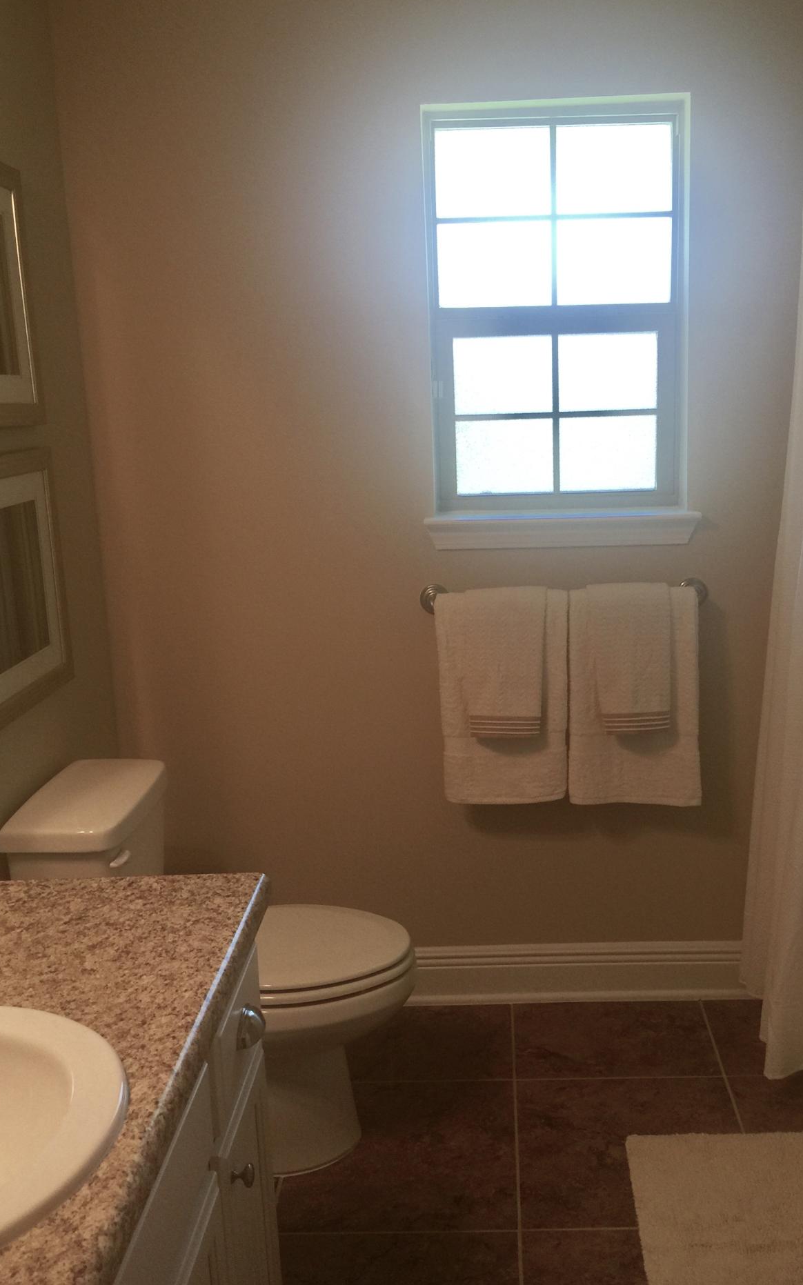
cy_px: 618
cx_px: 473
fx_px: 1156
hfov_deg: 38.2
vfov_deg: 58.1
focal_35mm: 33
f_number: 2.2
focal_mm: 4.15
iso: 32
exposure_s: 1/30
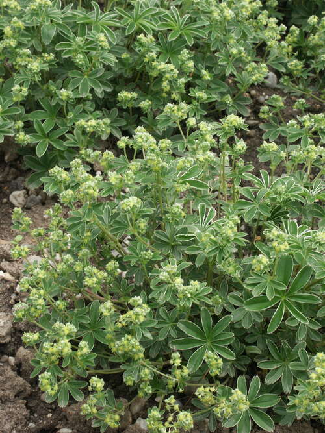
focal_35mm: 101
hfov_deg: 14.6
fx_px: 1265
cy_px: 216
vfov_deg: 19.5
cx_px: 162
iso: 100
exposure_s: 1/90
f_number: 8
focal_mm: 25.08
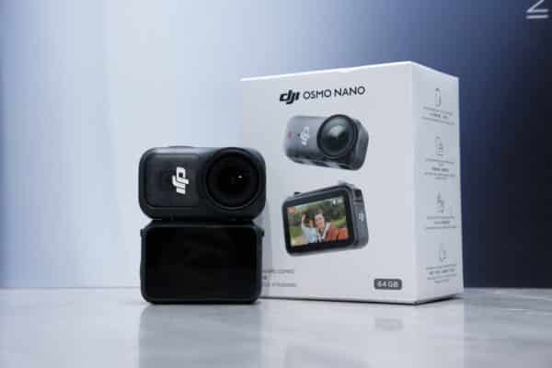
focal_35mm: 53
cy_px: 184
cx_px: 276
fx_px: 813
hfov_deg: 37.5
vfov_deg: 25.5
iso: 1000
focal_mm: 35
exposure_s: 1/60
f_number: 8
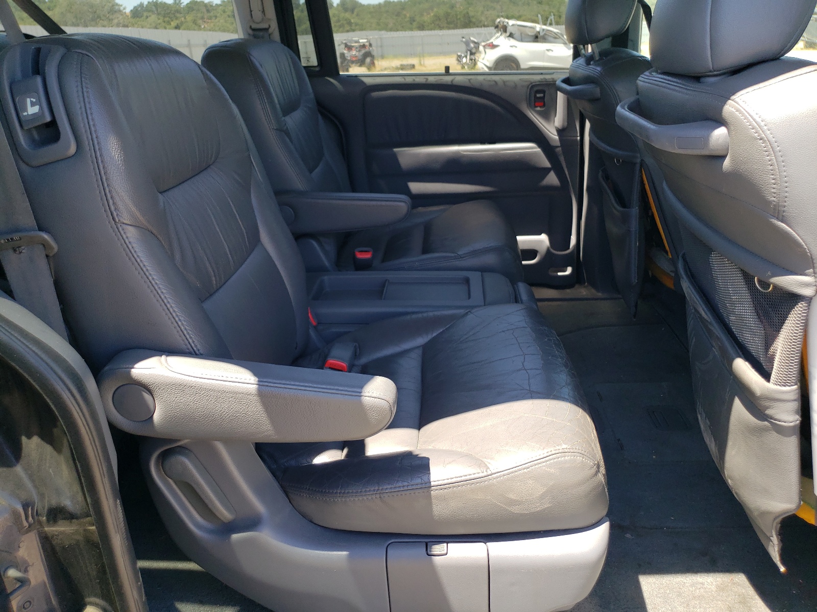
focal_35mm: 26
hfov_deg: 67.3
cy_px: 306
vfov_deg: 53.1
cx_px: 408
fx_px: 614
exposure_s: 1/417
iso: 50
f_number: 1.5
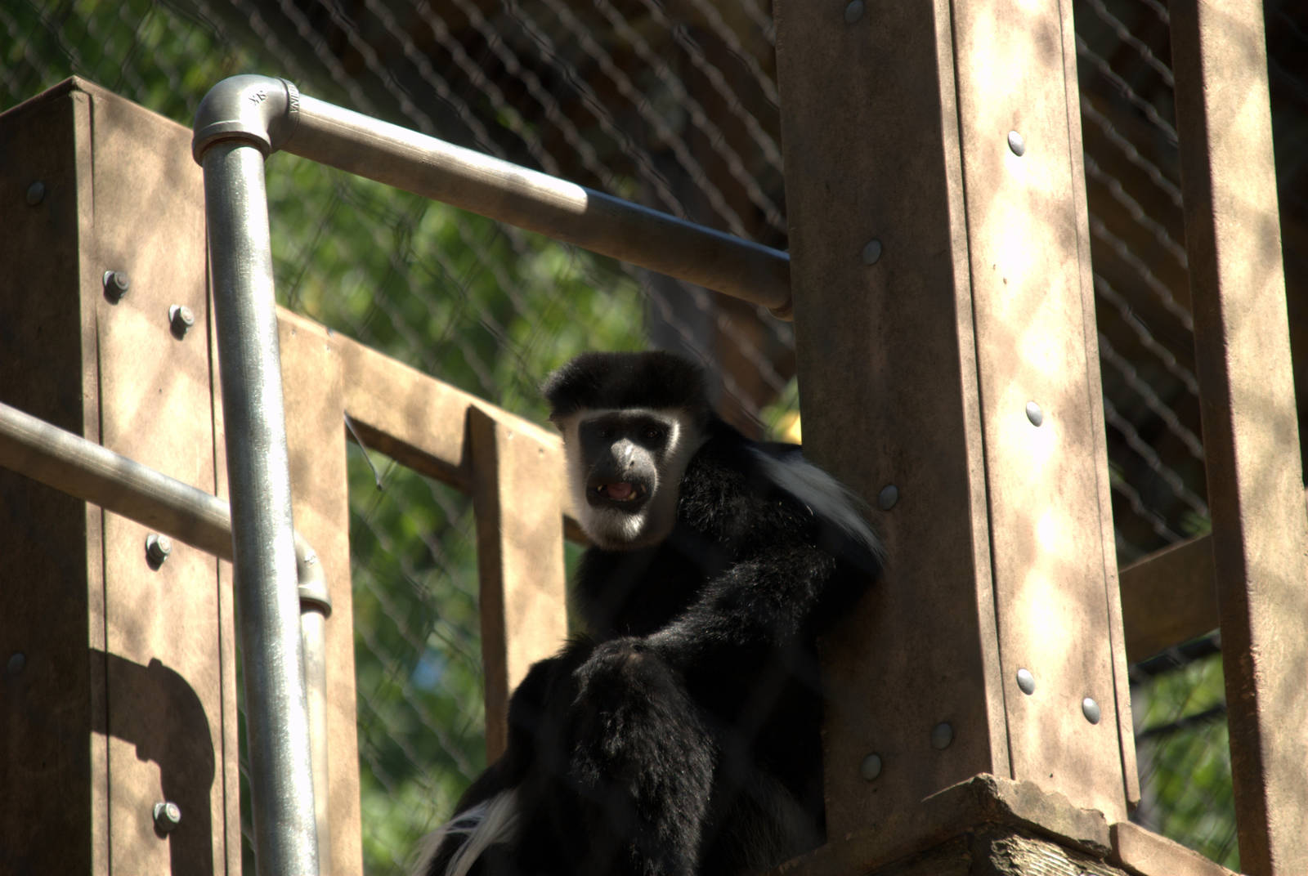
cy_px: 438
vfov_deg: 4.6
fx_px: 10916
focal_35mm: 300
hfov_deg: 6.9
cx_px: 654
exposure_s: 1/125
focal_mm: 200
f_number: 6.3
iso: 180
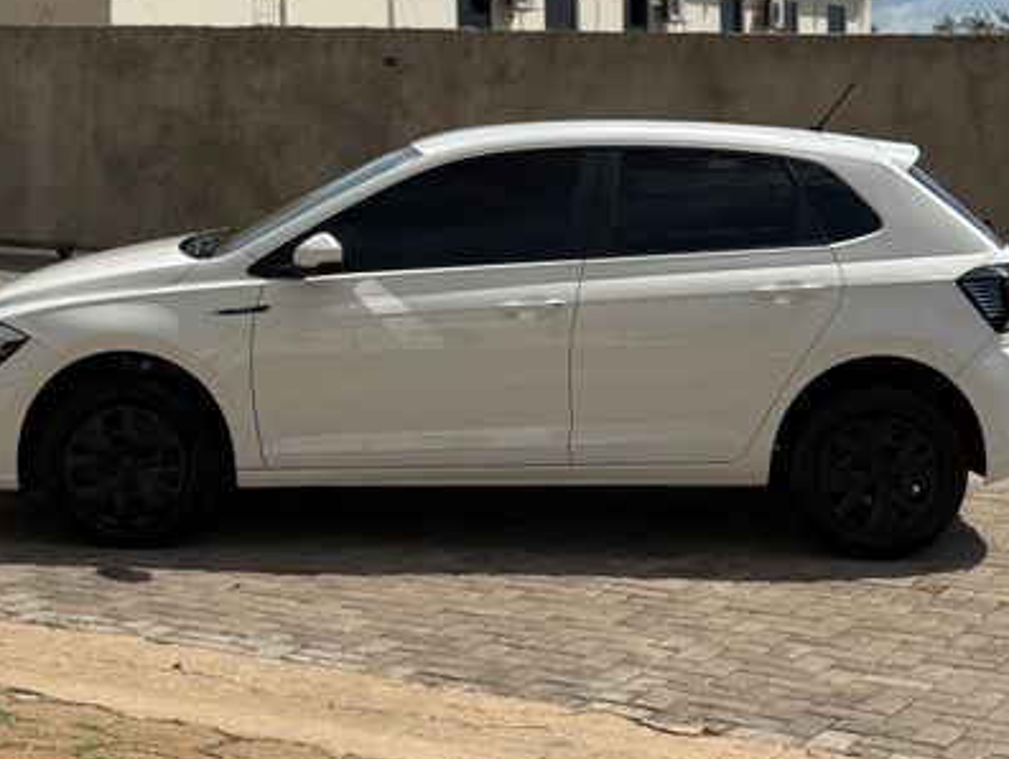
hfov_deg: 33.7
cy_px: 351
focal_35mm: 57
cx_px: 492
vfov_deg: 25.7
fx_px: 1663
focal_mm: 6.76
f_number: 1.78
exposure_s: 1/11364
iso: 100
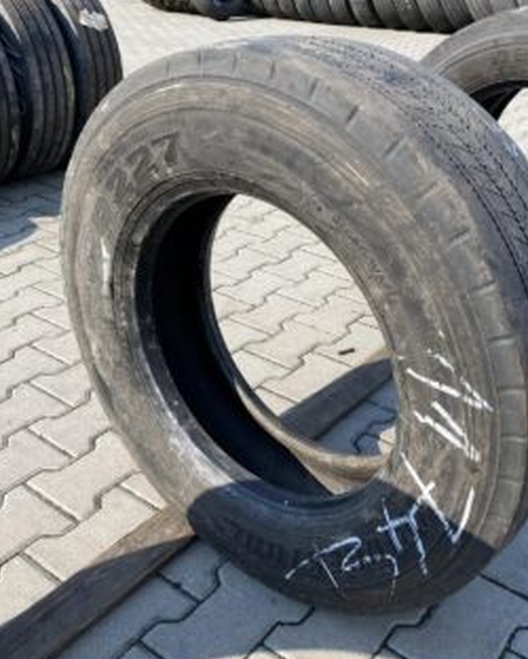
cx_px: 313
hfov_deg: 42.1
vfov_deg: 51.5
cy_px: 335
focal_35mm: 35
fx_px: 683
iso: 32
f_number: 1.8
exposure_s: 1/1157
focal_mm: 4.25
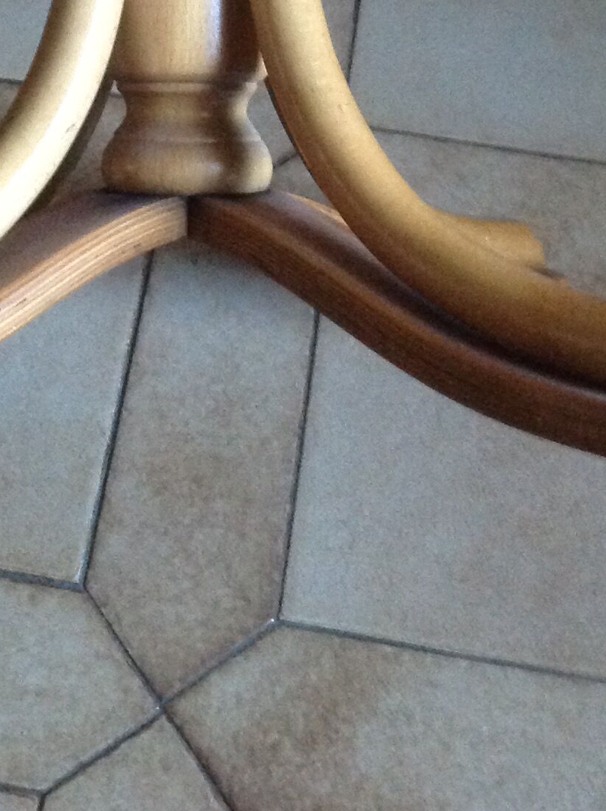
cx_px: 136
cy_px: -91
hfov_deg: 17.8
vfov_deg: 22.5
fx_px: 1919
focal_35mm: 82
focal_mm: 4.28
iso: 500
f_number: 2.4
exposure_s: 1/15
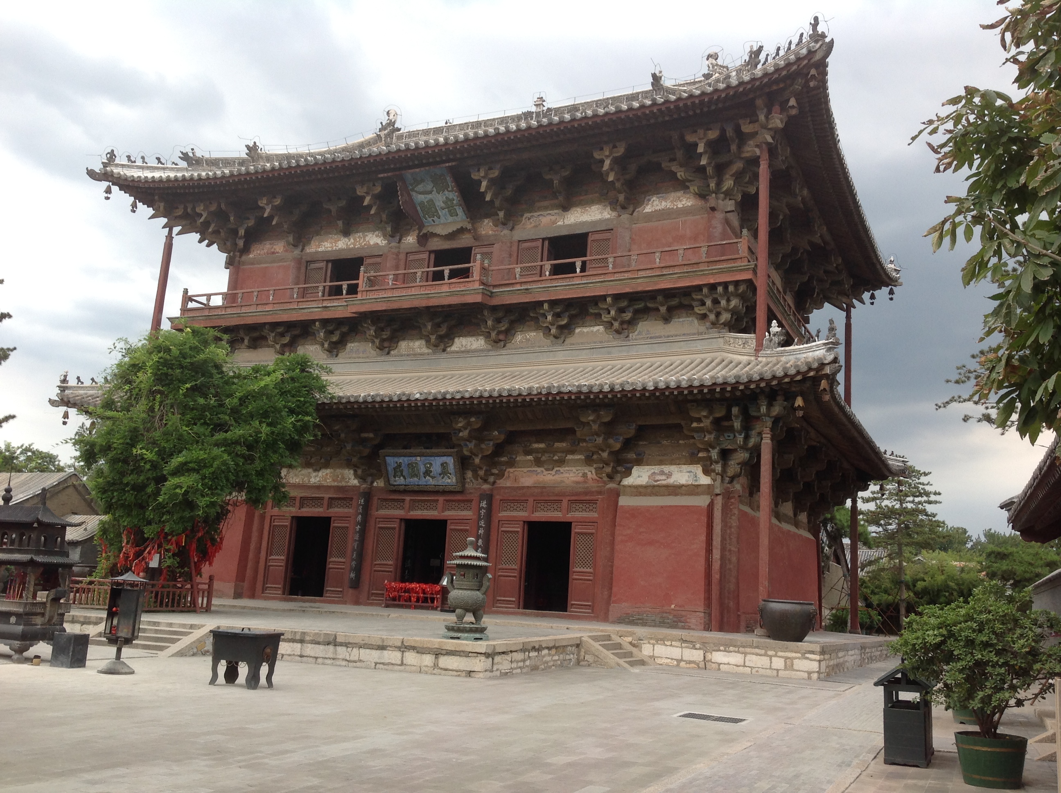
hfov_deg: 52.7
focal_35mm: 35
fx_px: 1071
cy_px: 396
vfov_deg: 40.6
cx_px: 530
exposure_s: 1/265
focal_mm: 4.28
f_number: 2.4
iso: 50
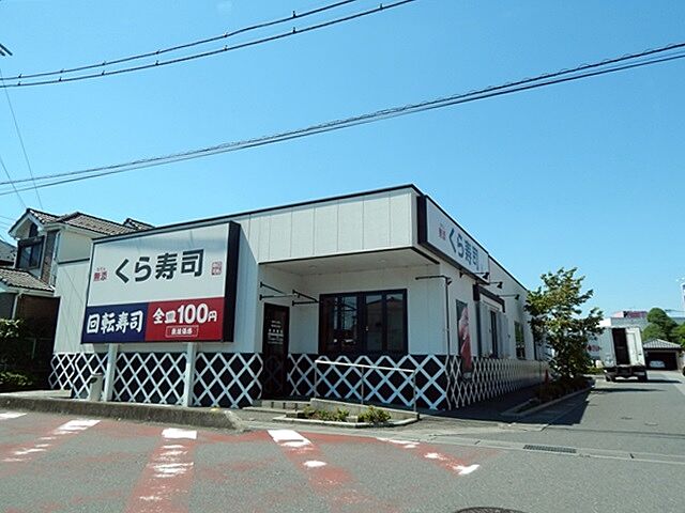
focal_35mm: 23
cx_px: 342
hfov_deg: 73.9
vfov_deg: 58.9
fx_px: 455
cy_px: 256
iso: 125
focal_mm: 4
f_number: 3
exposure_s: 1/800
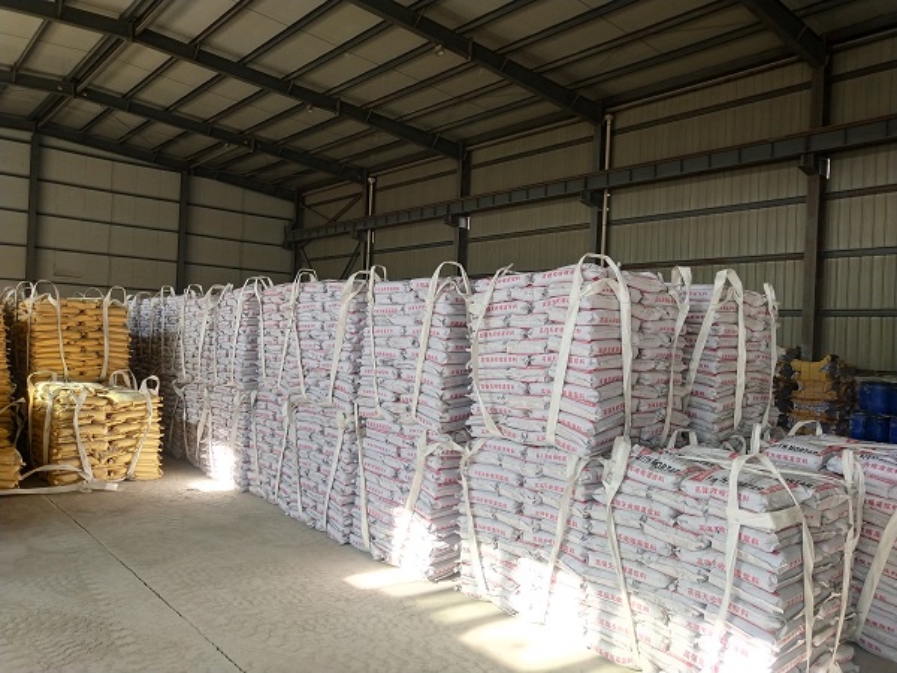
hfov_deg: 60.0
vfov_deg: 46.8
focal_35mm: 30
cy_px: 336
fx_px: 777
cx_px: 448
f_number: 1.8
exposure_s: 1/100
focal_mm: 3.95
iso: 62
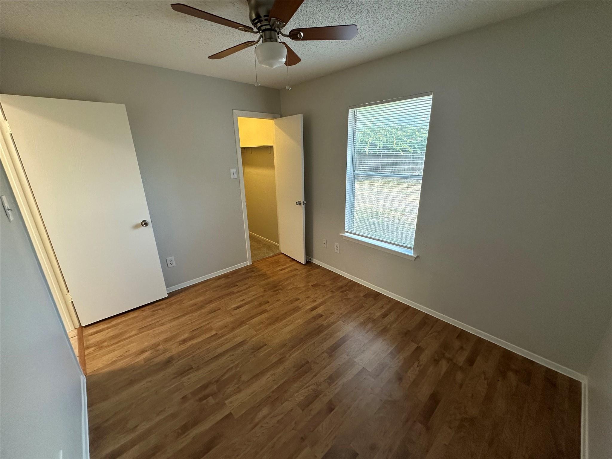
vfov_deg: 85.7
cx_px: 306
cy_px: 230
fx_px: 248
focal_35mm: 14
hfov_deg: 102.1
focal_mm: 2.22
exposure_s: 1/120
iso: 200
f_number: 2.2
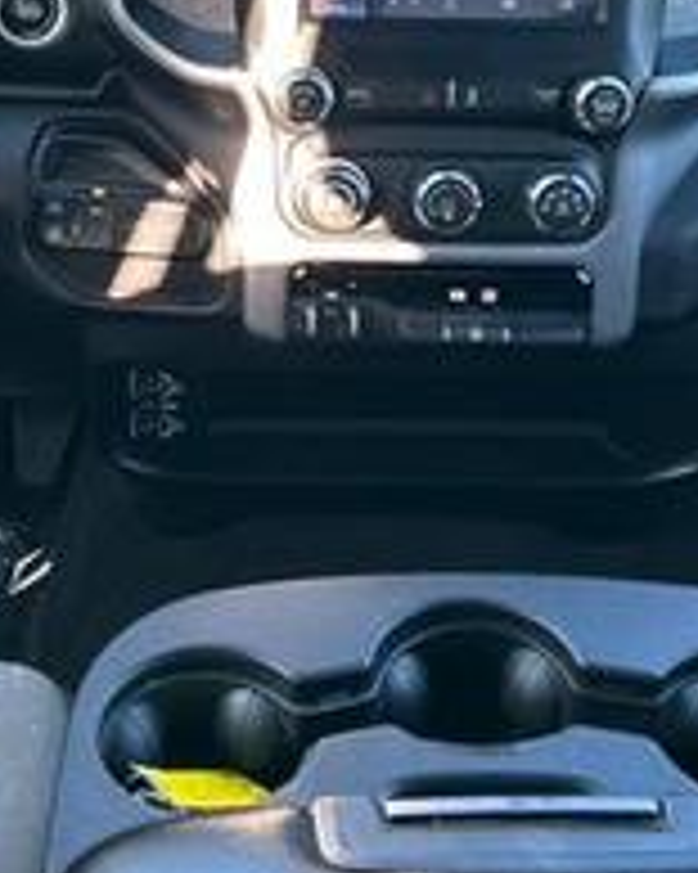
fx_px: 1706
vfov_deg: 28.1
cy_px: 171
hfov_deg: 23.1
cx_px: 266
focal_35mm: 66
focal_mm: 5.7
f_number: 1.5
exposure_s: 1/121
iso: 80
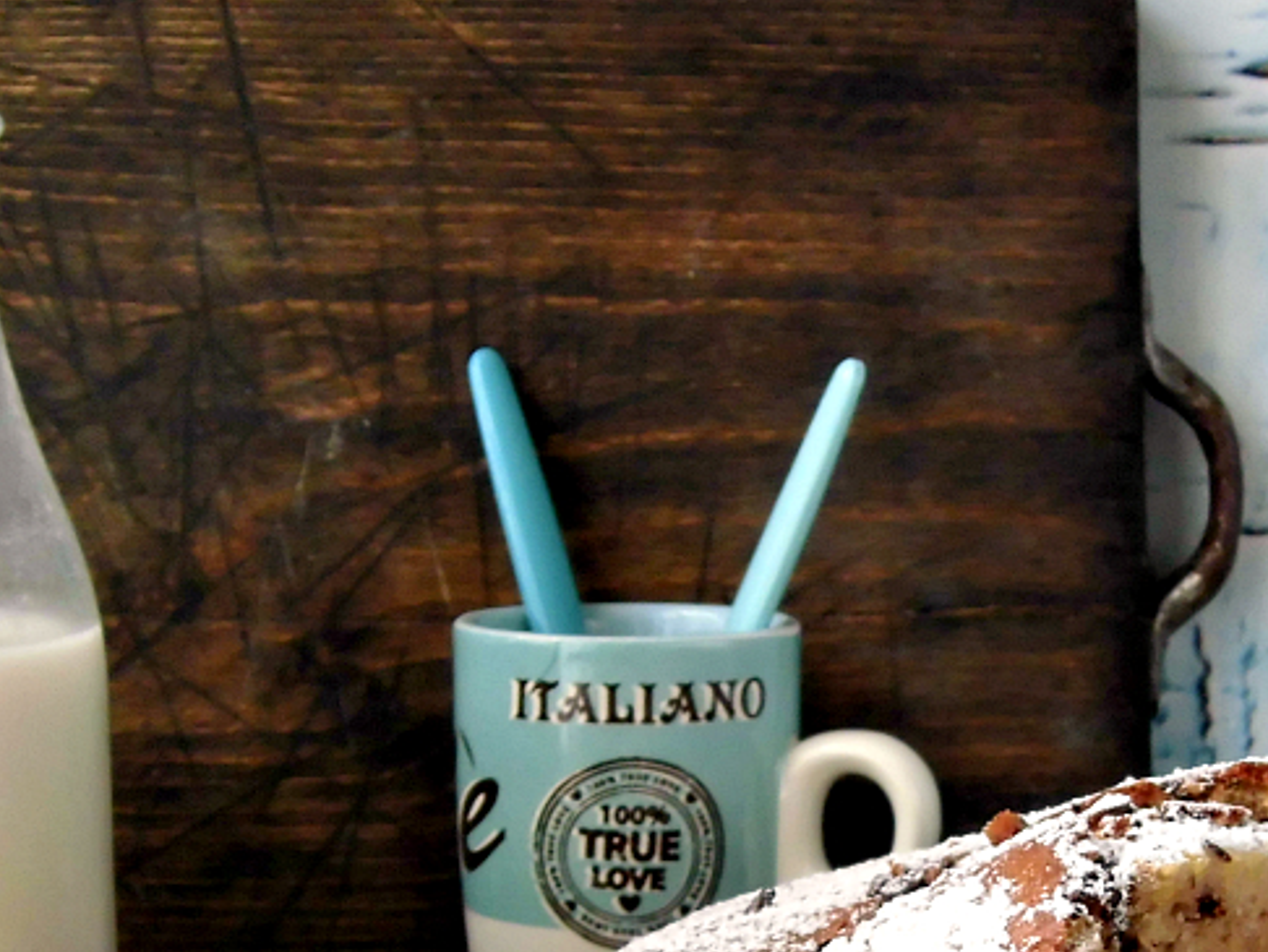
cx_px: 926
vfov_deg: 14.7
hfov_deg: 19.7
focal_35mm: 99
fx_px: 3628
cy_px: 957
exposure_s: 1/60
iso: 200
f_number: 3.4
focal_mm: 8.3
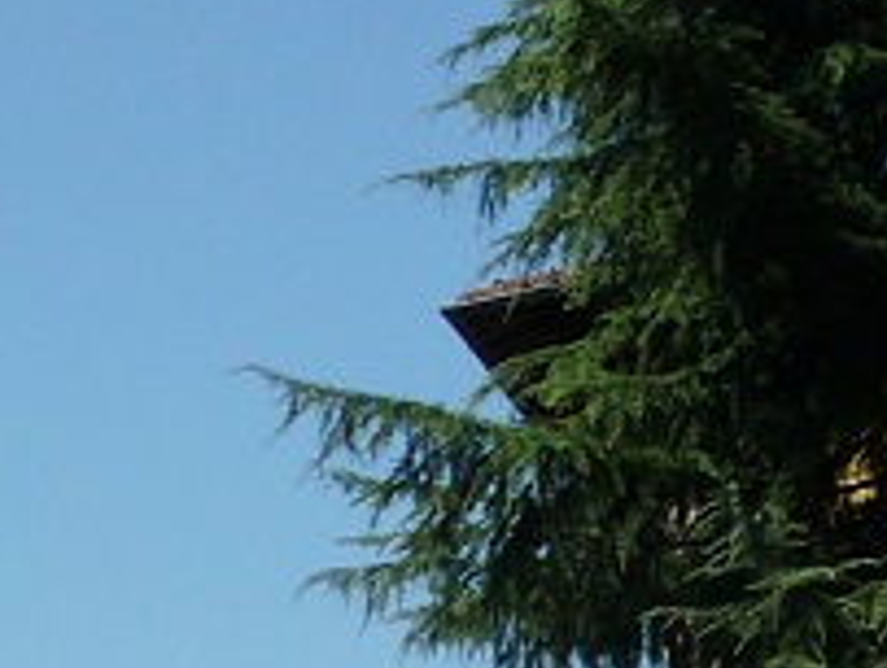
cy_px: 1022
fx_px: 3748
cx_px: -983
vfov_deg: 9.9
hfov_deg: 11.8
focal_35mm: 146
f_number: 5.6
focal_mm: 4.7
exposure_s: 1/400
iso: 100
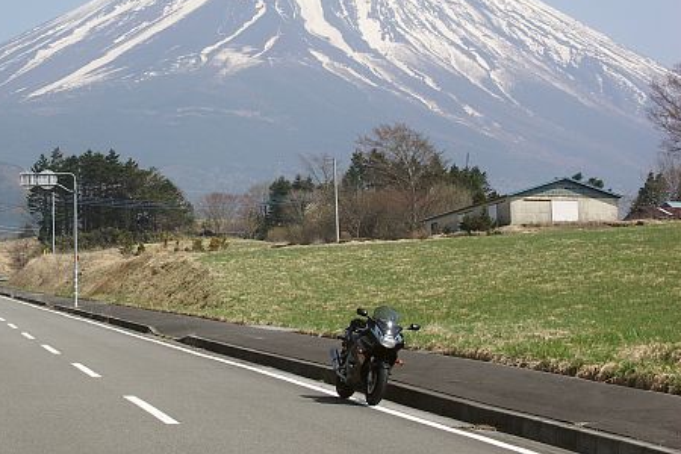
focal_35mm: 99
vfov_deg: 13.8
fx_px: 1873
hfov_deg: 20.5
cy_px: 165
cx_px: 201
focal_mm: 17.3
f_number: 9
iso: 50
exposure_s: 1/100
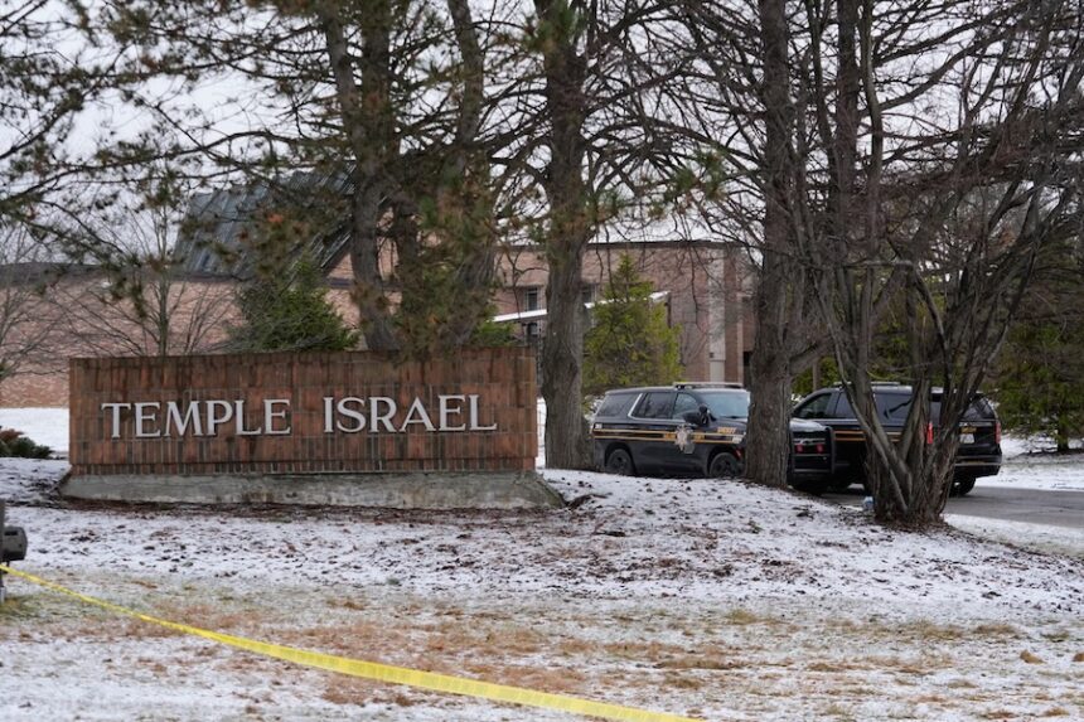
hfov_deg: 27.0
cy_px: 361
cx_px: 542
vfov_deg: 18.2
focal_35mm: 75
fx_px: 2258
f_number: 5.6
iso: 1250
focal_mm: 75
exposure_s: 1/640
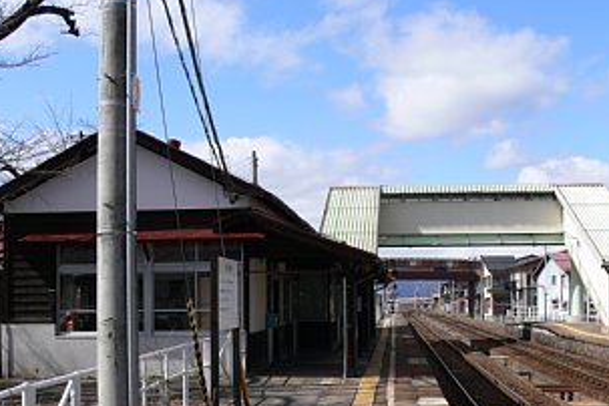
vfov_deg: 27.9
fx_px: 812
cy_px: 277
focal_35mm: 48
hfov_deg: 40.9
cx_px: 364
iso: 80
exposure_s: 1/320
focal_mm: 7.4
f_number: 5.6
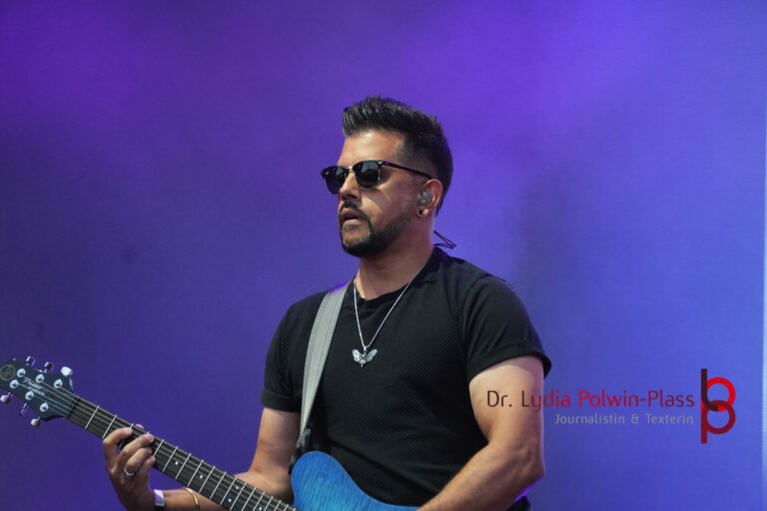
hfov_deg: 7.0
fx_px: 6263
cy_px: 256
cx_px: 384
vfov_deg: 4.7
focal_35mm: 294
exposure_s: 1/320
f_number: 6.3
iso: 2000
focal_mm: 196
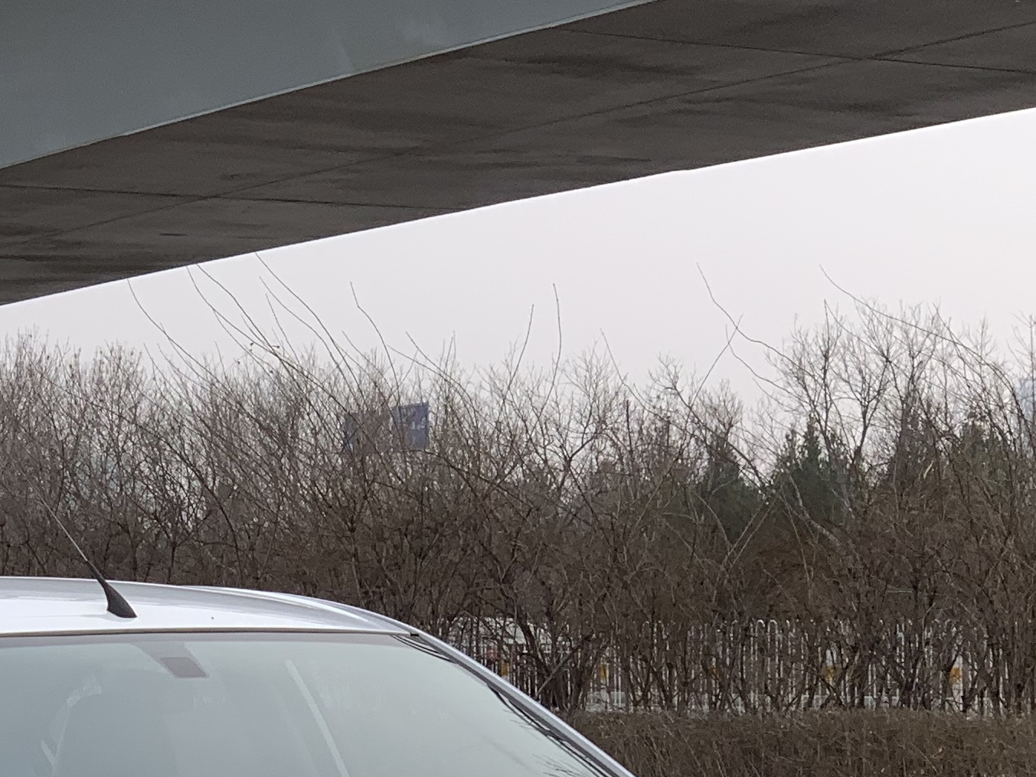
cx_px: 180
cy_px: 961
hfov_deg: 12.7
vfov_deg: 9.4
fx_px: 4639
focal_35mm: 155
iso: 16
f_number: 2.4
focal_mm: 6
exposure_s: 1/631
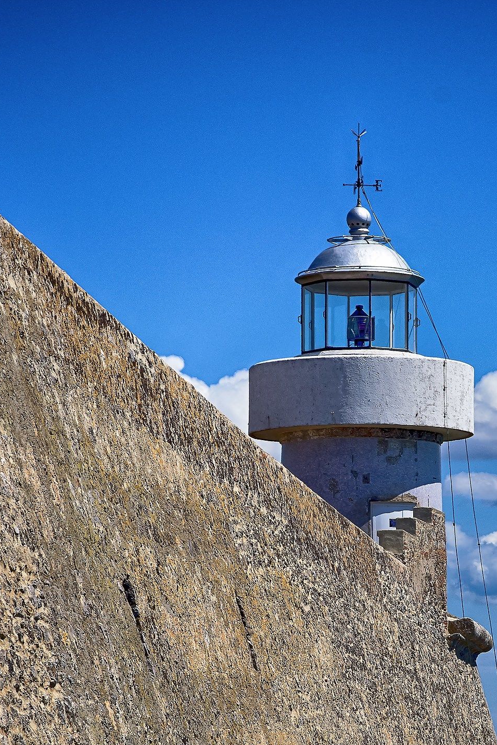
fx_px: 3644
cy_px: 540
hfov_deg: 7.8
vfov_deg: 11.7
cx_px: 351
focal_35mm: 176
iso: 100
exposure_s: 1/320
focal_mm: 70
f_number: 9
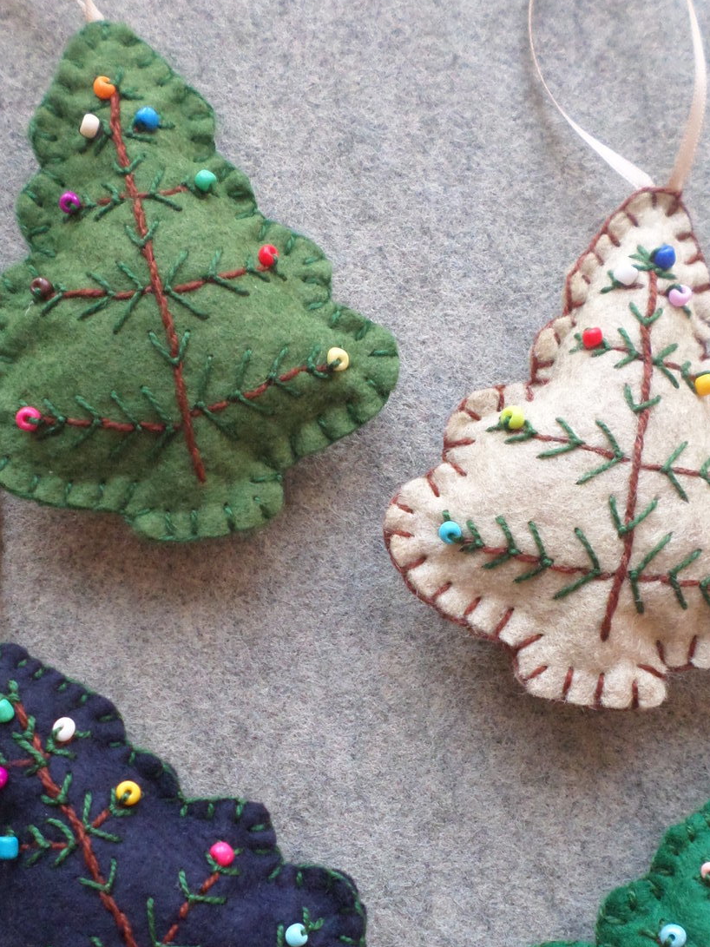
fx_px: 1204
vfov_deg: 42.4
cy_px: 628
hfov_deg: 32.9
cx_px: 360
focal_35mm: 44
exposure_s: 1/30
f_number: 2.5
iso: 200
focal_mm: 4.5
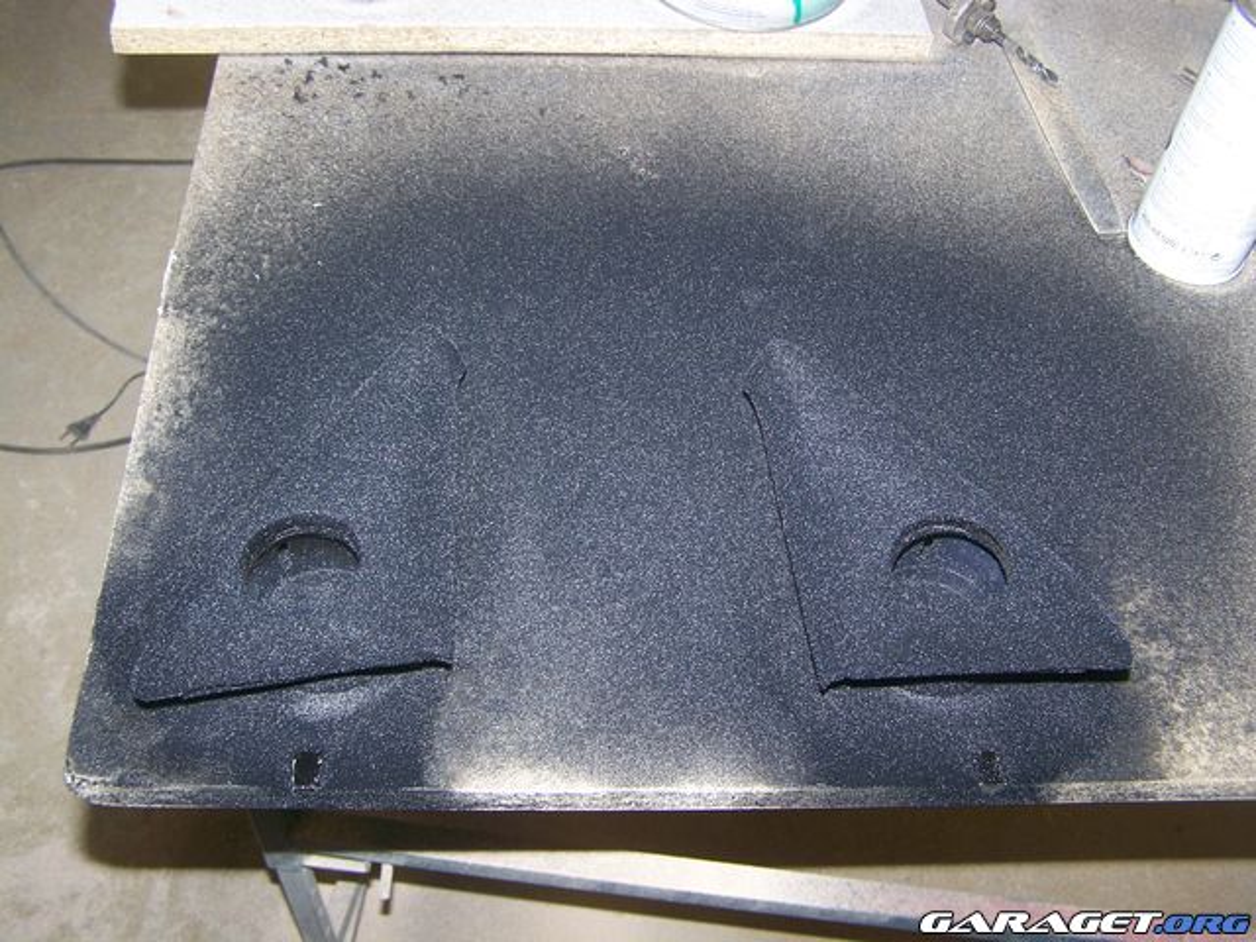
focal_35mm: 38
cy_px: 471
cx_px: 628
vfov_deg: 37.7
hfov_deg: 49.0
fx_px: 1379
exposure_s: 1/60
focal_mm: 6.3
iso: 80
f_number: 2.8
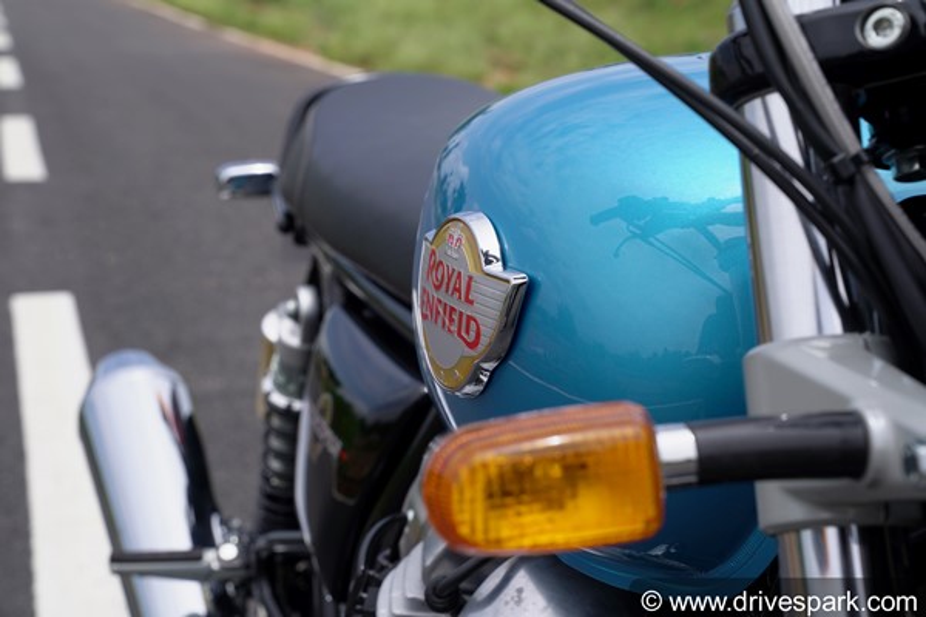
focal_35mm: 70
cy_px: 308
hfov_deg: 28.8
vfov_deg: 19.5
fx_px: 1800
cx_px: 463
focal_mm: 70
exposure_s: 1/250
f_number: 10
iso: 100
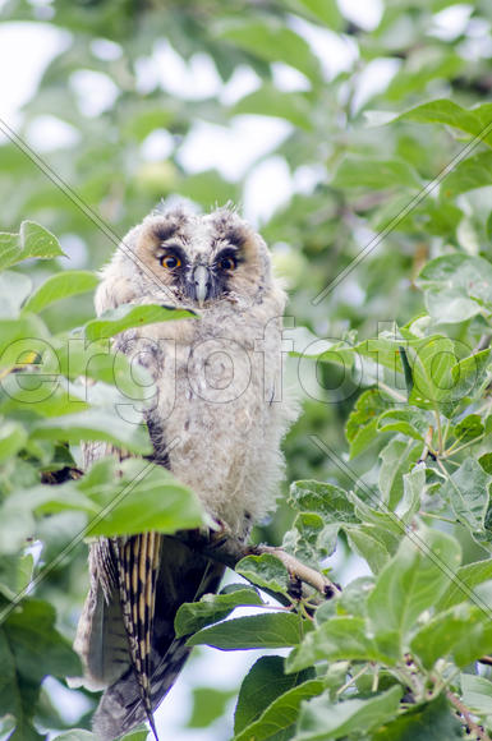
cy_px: 370
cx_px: 246
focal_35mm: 450
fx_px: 9252
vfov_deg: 4.6
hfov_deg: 3.0
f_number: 5.6
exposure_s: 1/320
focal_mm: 300
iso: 200
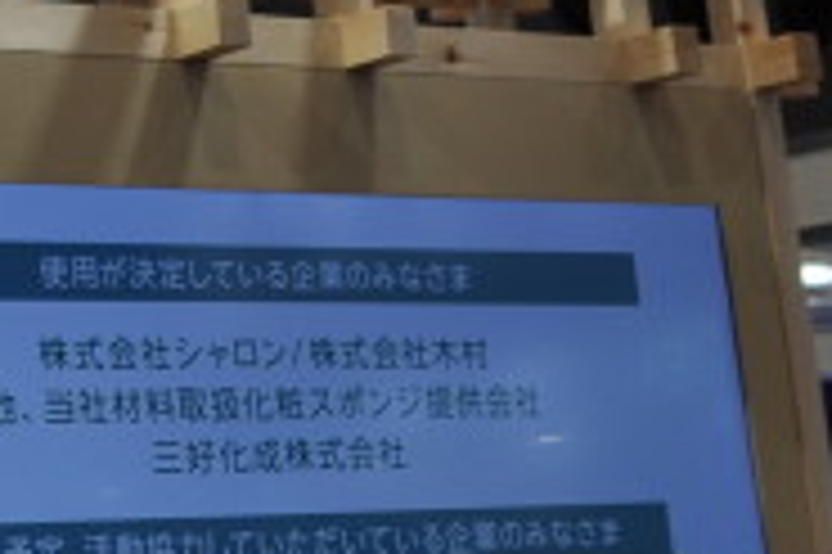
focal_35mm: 112
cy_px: -320
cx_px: -157
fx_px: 2586
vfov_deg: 11.6
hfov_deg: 17.5
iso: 280
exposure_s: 1/125
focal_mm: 18
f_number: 5.6
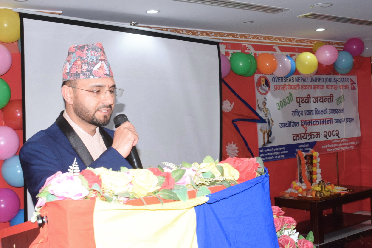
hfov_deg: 38.9
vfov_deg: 26.5
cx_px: 186
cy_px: 124
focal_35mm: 51
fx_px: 527
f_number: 14
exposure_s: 1/60
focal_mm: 34
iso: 1250
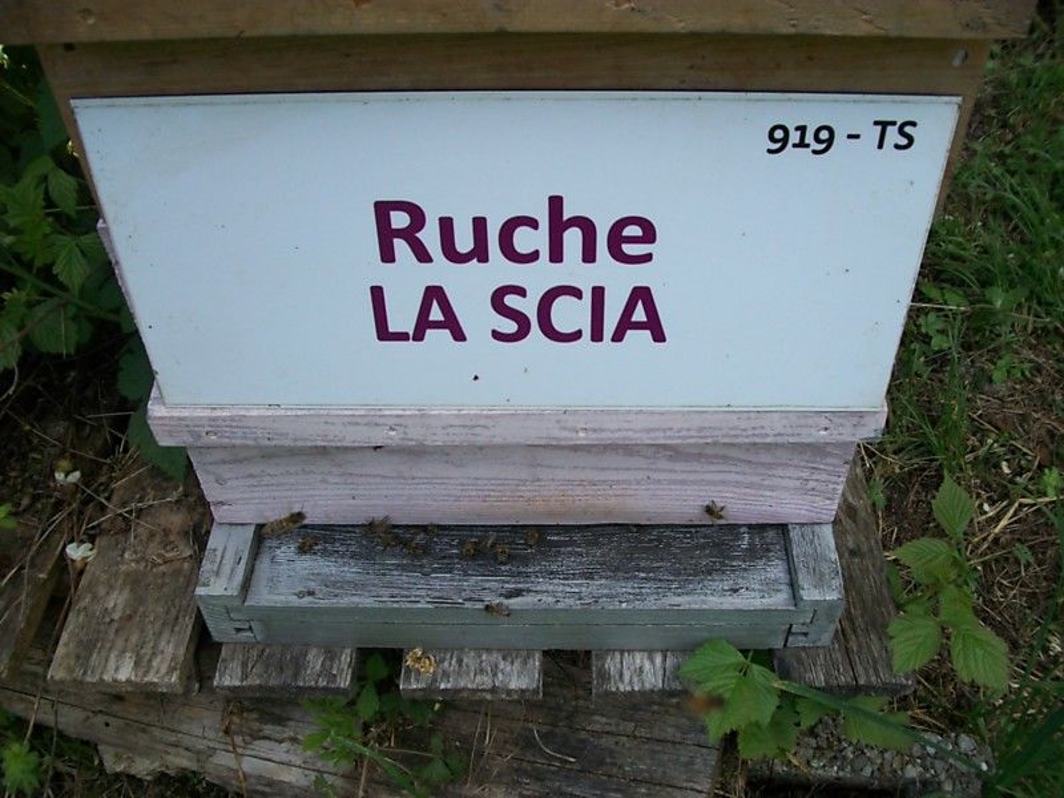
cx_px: 532
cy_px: 399
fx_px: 984
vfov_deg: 44.2
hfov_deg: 56.8
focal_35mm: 32
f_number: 2.9
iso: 80
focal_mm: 5.7
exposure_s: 1/320
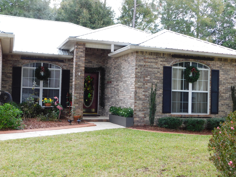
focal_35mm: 45
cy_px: 88
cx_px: 118
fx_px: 307
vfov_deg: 32.2
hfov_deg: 42.1
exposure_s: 1/50
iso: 125
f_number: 3.7
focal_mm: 8
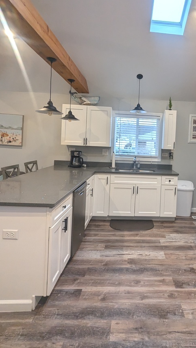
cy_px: 148
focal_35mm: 22
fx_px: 203
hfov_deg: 49.8
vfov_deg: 80.7
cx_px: 142
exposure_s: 1/120
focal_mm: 2.35
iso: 196
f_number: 2.2
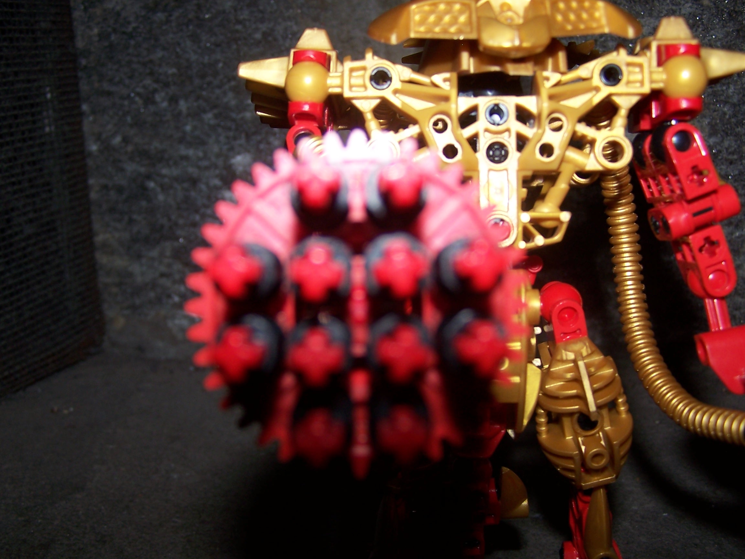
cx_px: 372
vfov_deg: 36.0
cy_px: 280
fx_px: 861
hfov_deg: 46.8
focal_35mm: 40
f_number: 2.8
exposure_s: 1/60
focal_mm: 6.7
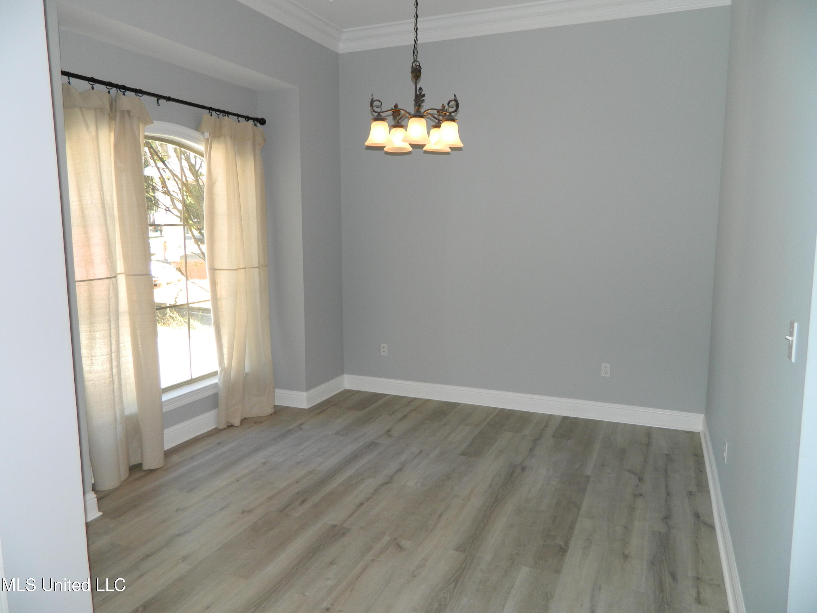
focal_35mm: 25
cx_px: 408
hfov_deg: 69.4
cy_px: 306
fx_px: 590
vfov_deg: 54.9
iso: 110
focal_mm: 4.5
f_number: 3.1
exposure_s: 1/80
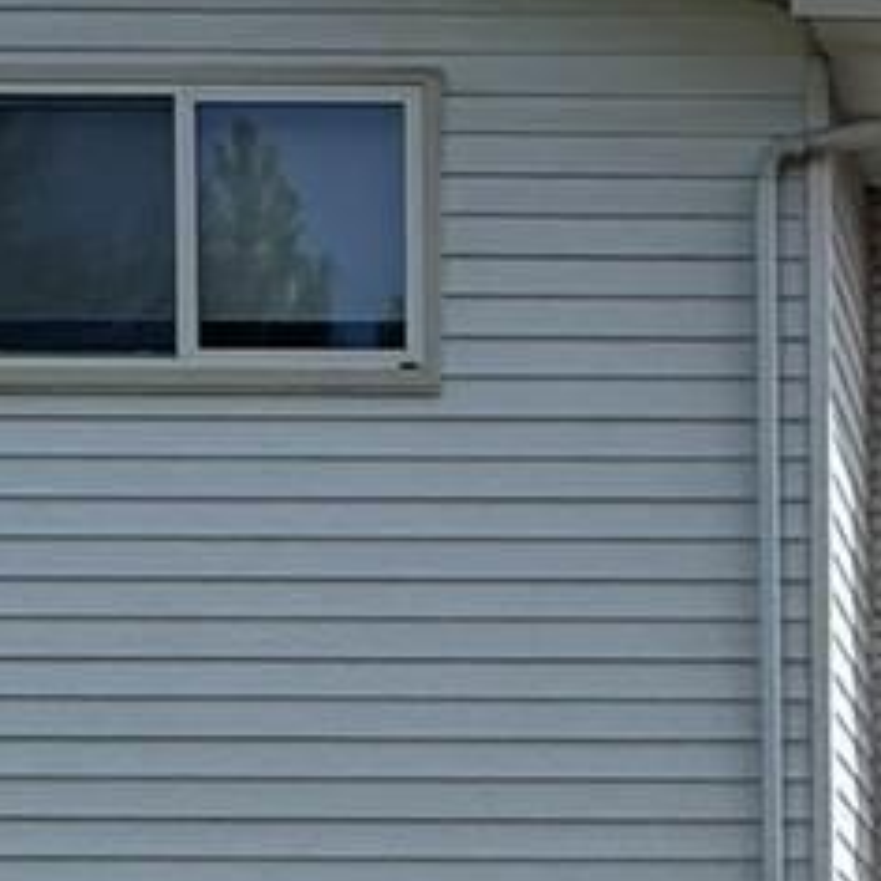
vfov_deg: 13.4
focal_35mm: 121
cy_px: 1430
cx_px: 1277
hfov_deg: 13.6
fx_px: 3484
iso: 40
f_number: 2.2
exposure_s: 1/1672
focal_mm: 2.22
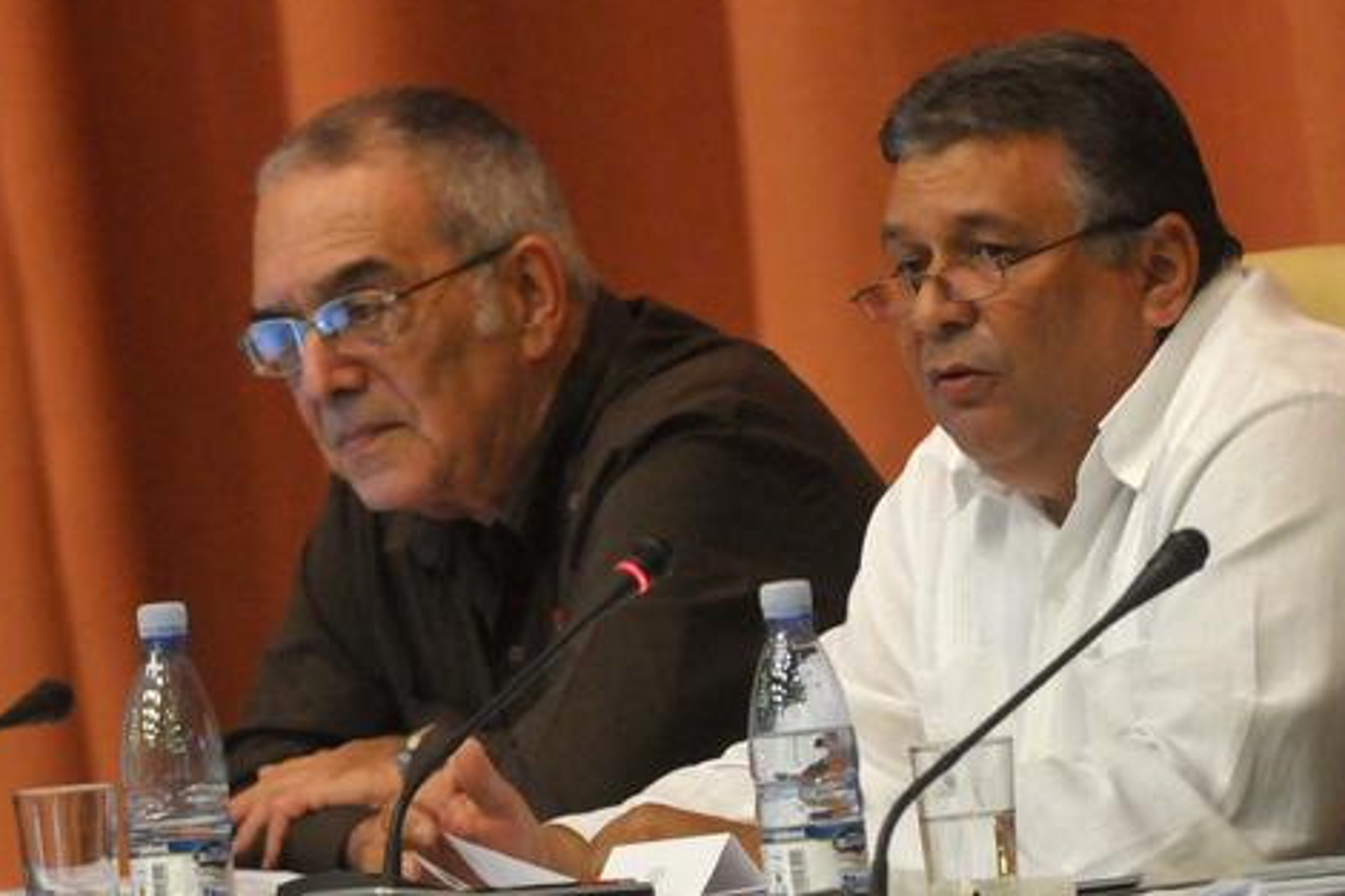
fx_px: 21437
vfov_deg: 2.4
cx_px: 821
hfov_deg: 3.6
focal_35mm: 574
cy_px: 505
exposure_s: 1/125
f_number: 4
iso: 2000
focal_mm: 300
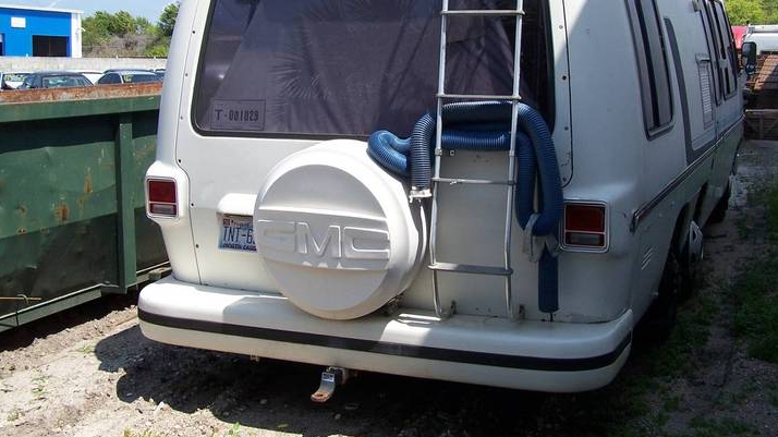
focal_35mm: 47
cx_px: 421
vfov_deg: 25.3
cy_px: 139
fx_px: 969
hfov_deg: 43.7
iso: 80
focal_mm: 6.3
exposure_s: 1/500
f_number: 4
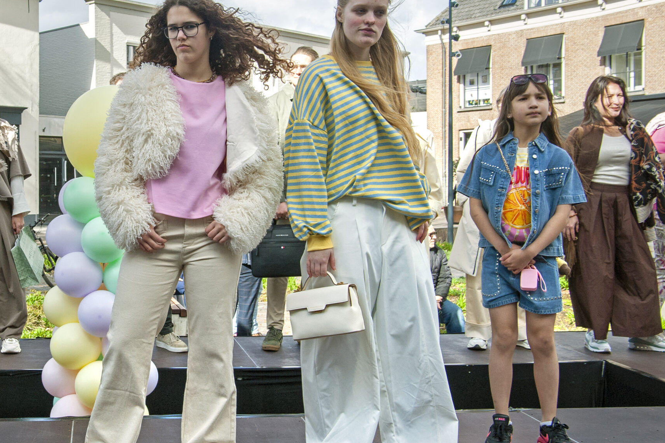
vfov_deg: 29.8
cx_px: 174
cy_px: 205
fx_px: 831
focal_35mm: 45
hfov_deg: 42.4
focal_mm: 30
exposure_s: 1/500
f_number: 11
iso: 500
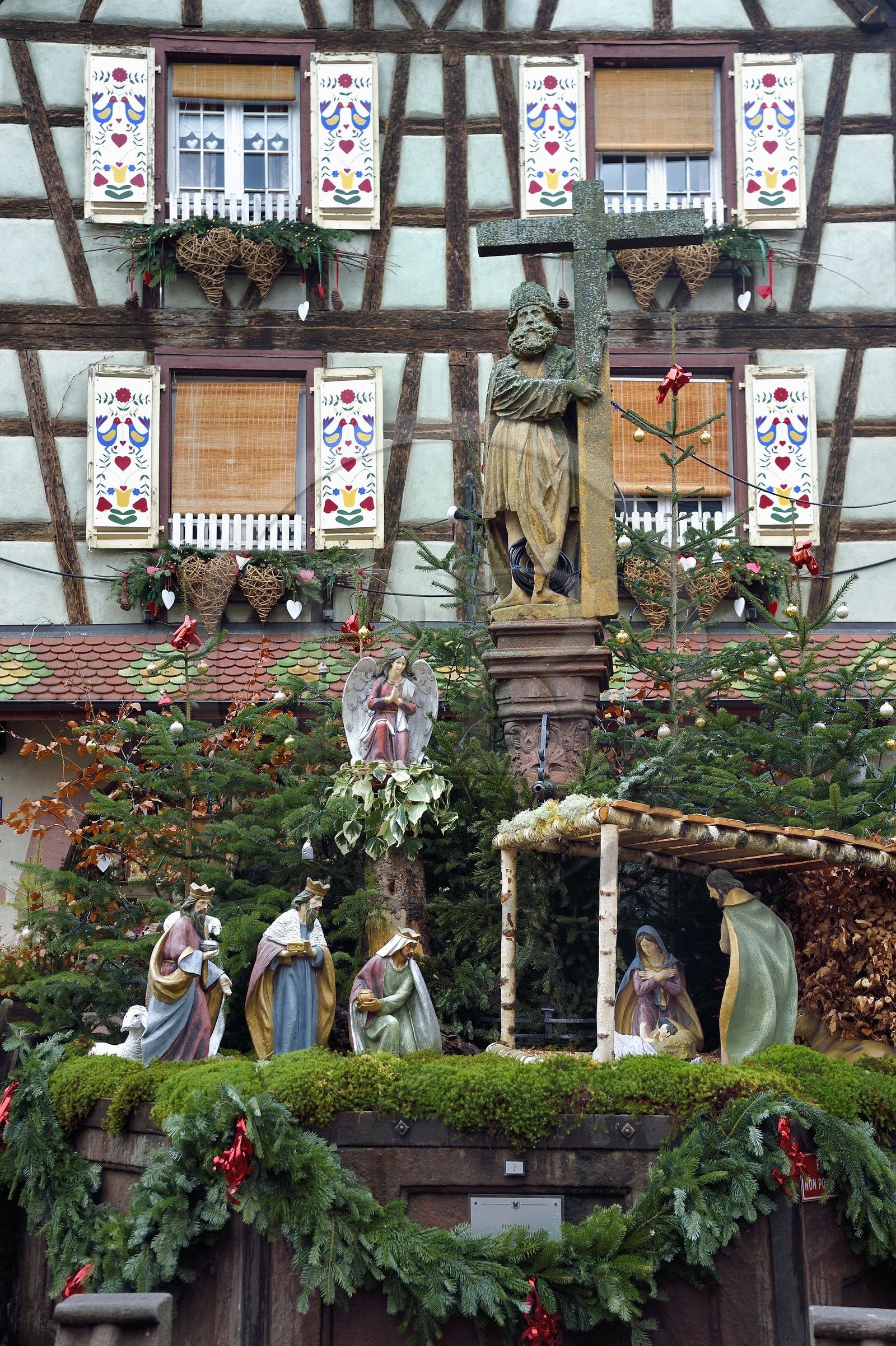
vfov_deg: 39.6
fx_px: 1869
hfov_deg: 27.0
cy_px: 673
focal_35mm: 50
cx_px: 448
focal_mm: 50
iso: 800
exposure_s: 1/400
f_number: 5.6
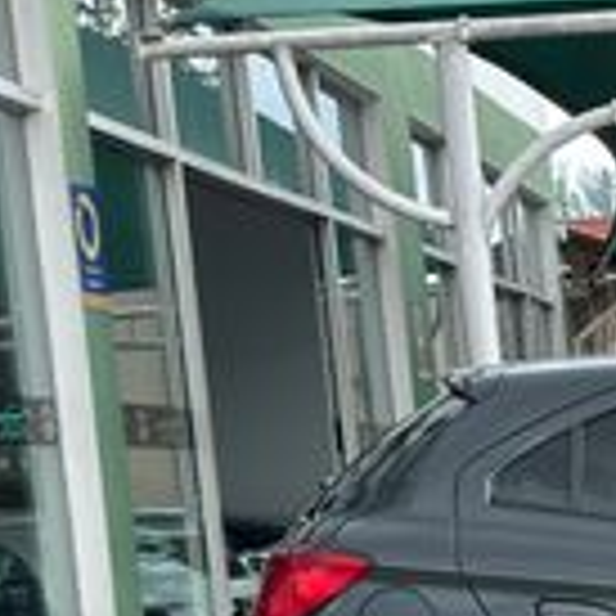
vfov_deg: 11.8
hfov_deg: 11.3
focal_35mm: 146
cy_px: 629
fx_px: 2939
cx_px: 1043
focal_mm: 6.86
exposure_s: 1/953
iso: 80
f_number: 1.78
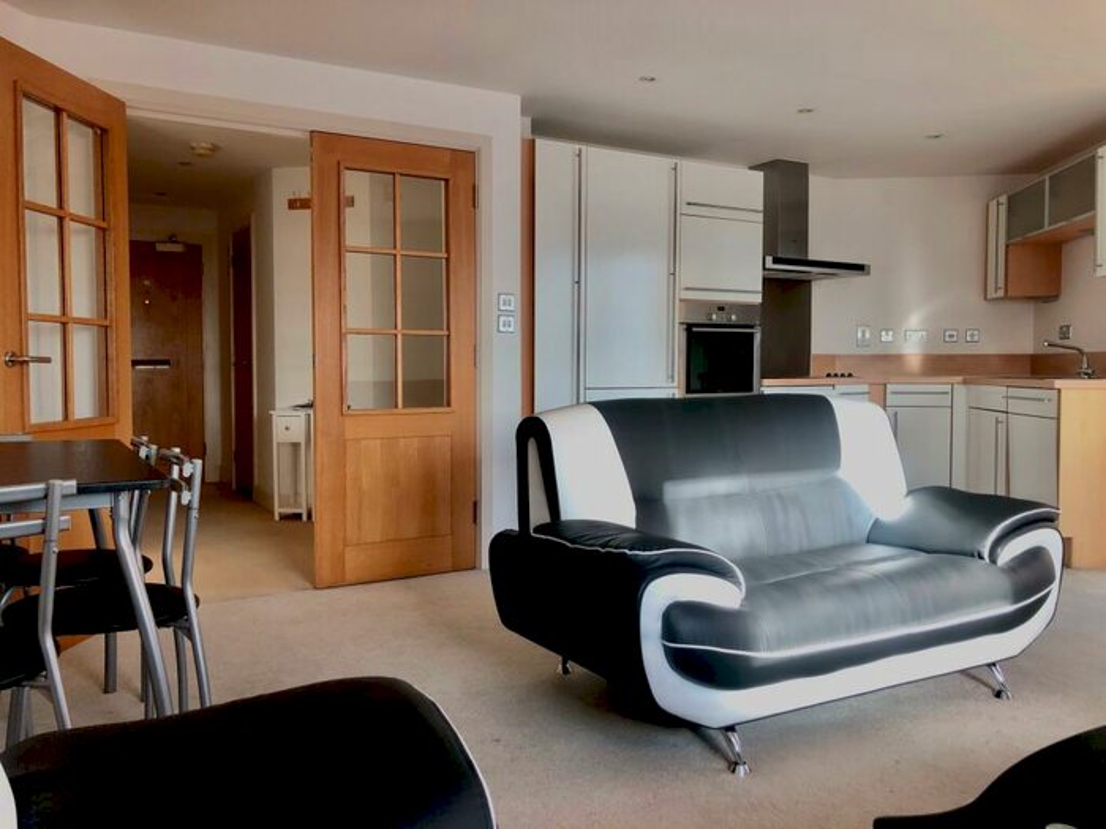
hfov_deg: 63.4
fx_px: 895
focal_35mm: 28
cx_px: 553
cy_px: 414
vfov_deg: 49.7
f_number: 1.8
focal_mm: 3.99
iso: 40
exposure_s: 1/120
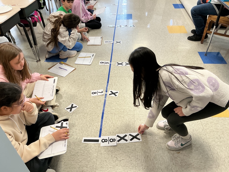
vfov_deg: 48.2
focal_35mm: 29
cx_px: 114
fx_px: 192
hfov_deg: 61.7
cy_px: 86
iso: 80
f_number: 1.8
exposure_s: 1/60
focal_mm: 3
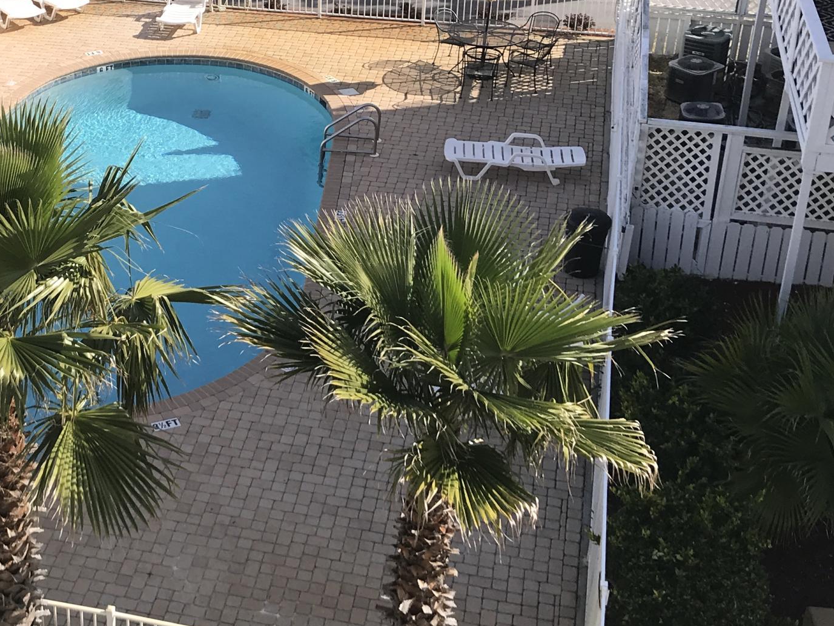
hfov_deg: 31.0
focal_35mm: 61
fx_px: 1470
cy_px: 262
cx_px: 187
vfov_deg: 24.0
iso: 20
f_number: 1.8
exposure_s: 1/1623
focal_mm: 3.99
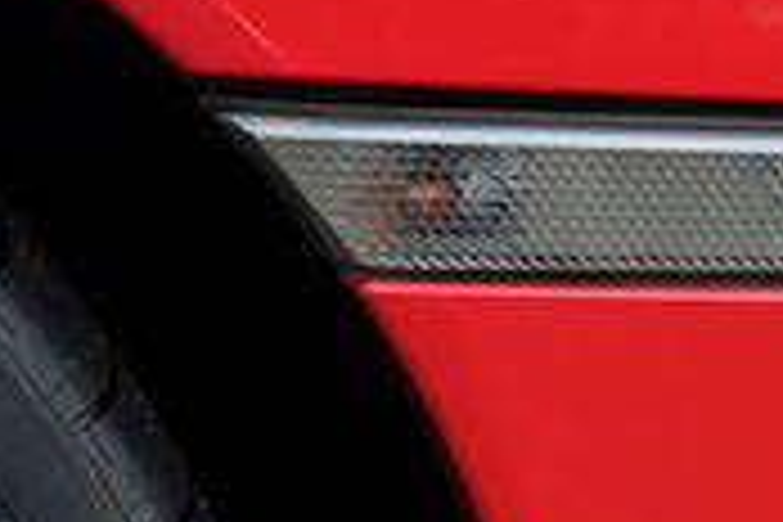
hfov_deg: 7.4
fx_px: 5763
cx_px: -958
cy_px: 963
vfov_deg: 5.1
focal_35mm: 265
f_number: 3.6
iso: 200
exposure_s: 1/120
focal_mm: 30.2
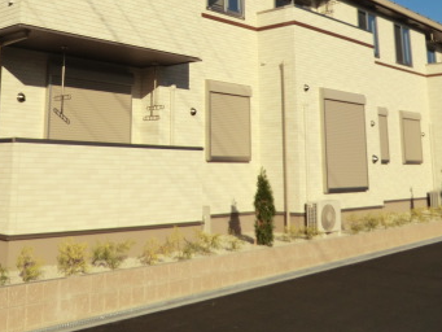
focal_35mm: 45
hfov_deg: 41.8
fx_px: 575
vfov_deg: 30.9
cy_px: 39
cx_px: 171
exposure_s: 1/400
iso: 80
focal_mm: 4.3
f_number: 7.5
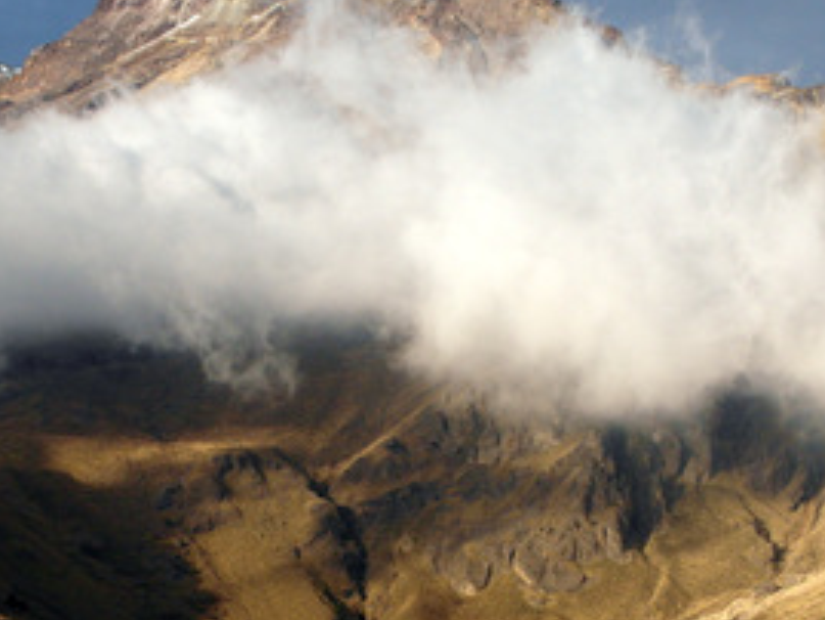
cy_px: 419
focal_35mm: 119
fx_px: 2837
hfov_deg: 16.5
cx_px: 270
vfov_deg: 12.4
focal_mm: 11.4
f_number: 4
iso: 100
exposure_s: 1/750
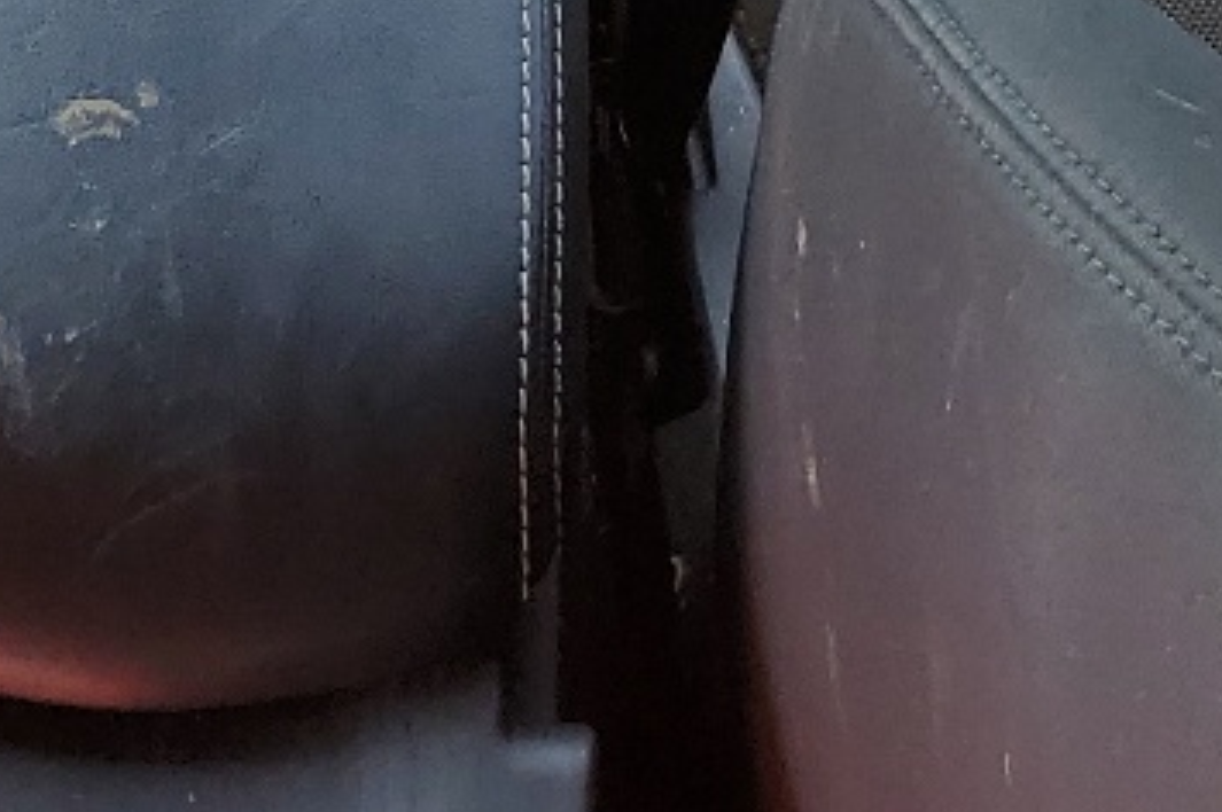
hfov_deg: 16.7
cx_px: 224
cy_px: -1077
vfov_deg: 10.0
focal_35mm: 122
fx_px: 4137
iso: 50
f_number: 1.5
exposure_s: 1/125
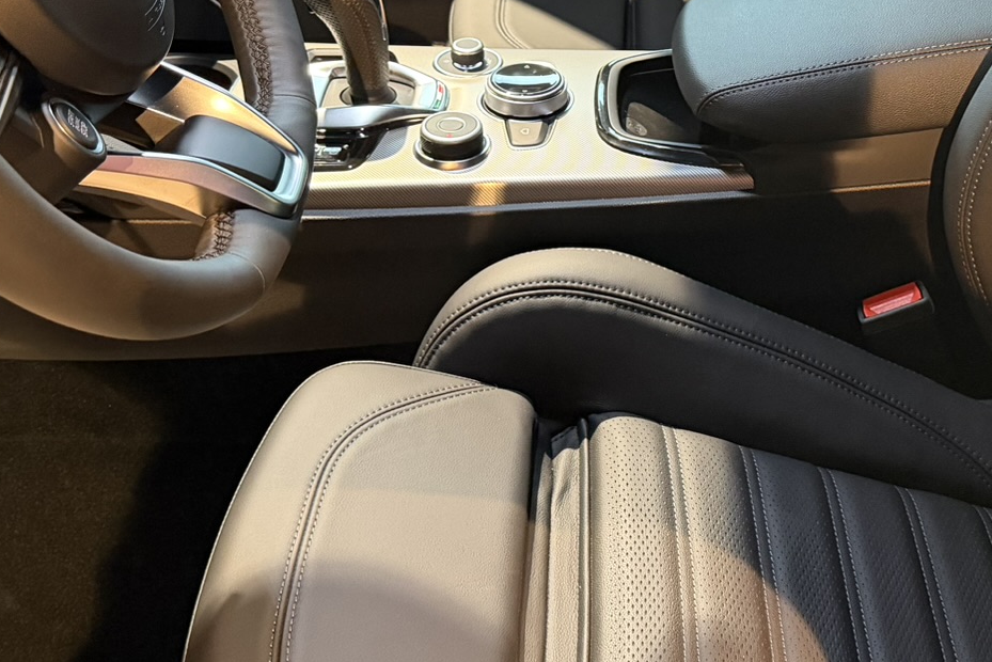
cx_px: 650
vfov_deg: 23.9
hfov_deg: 35.9
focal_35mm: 55
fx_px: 1516
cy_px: 58
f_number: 1.78
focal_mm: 6.76
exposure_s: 1/50
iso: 800
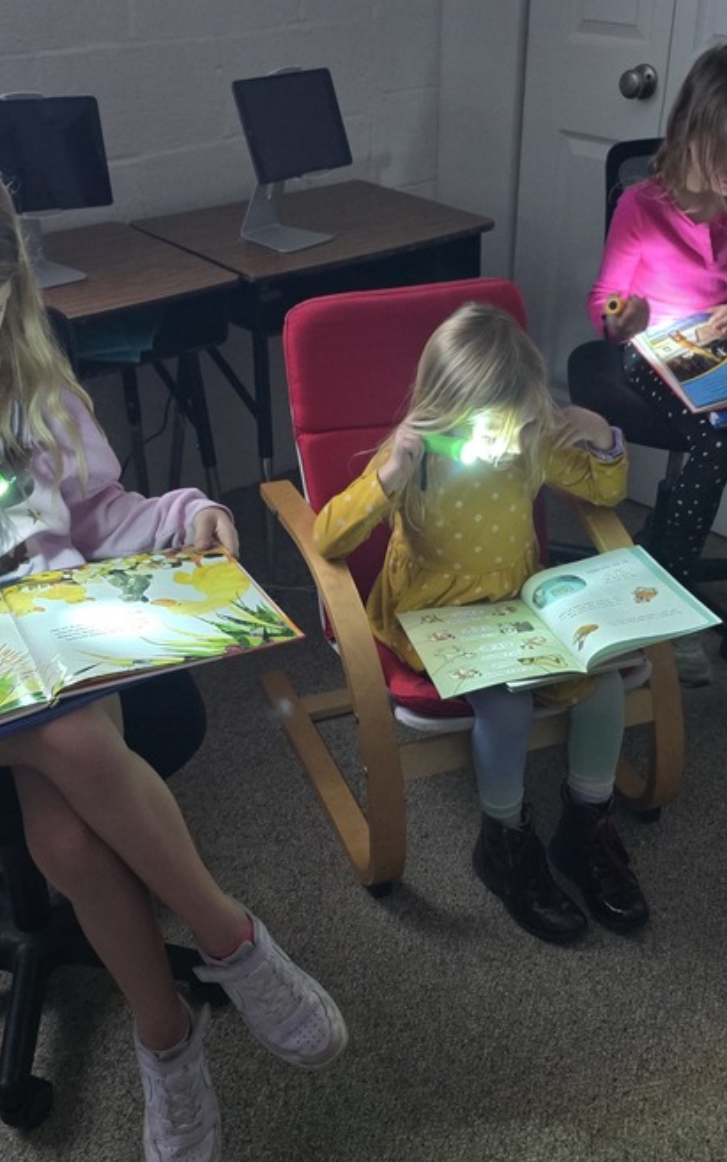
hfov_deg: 33.6
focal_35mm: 38
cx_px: 359
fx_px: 1204
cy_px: 598
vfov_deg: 51.5
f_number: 1.7
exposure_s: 1/20
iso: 1250
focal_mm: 6.3
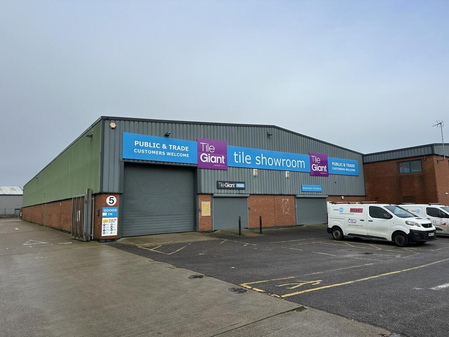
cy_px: 168
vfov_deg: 56.8
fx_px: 311
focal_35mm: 24
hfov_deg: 71.6
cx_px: 224
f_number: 1.78
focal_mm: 6.86
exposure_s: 1/2203
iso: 80
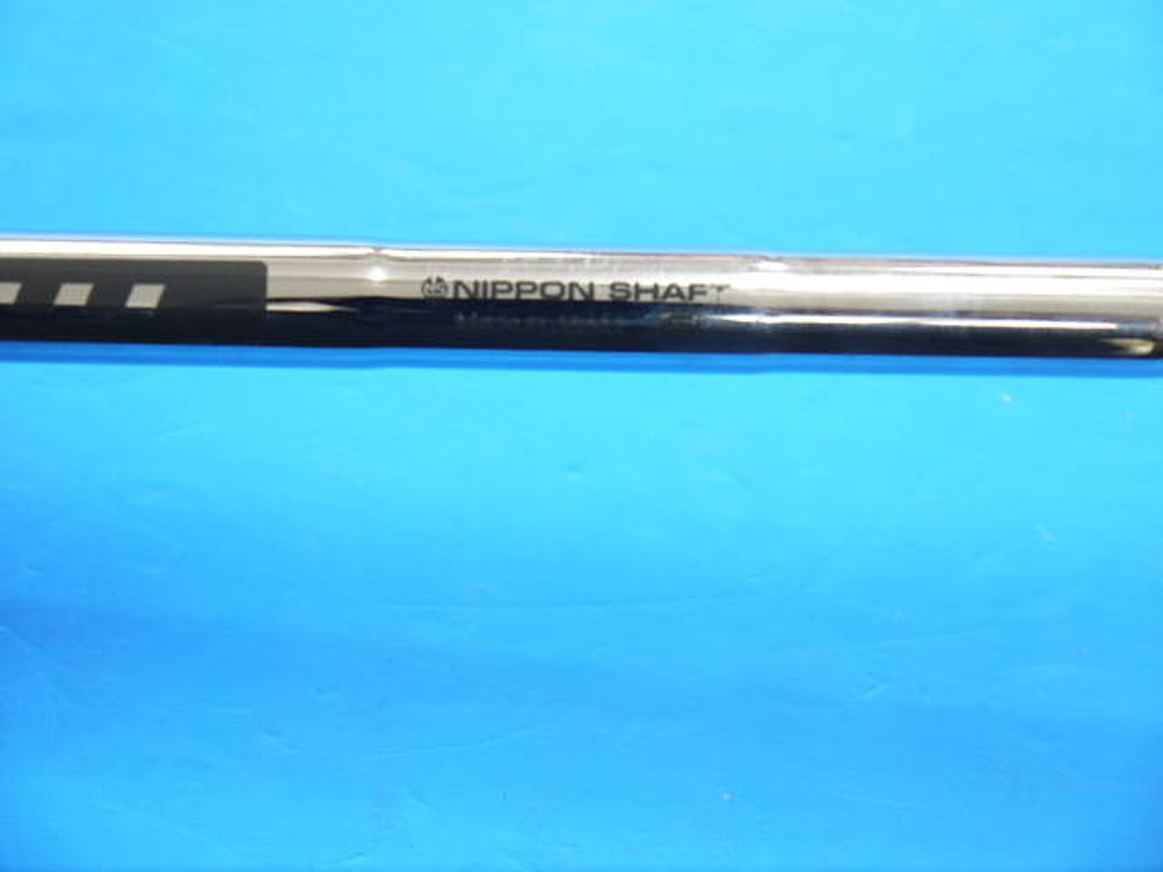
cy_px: 436
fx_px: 2822
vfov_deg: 17.6
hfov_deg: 23.3
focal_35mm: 84
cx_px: 582
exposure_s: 1/60
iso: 800
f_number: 5.6
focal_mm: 42
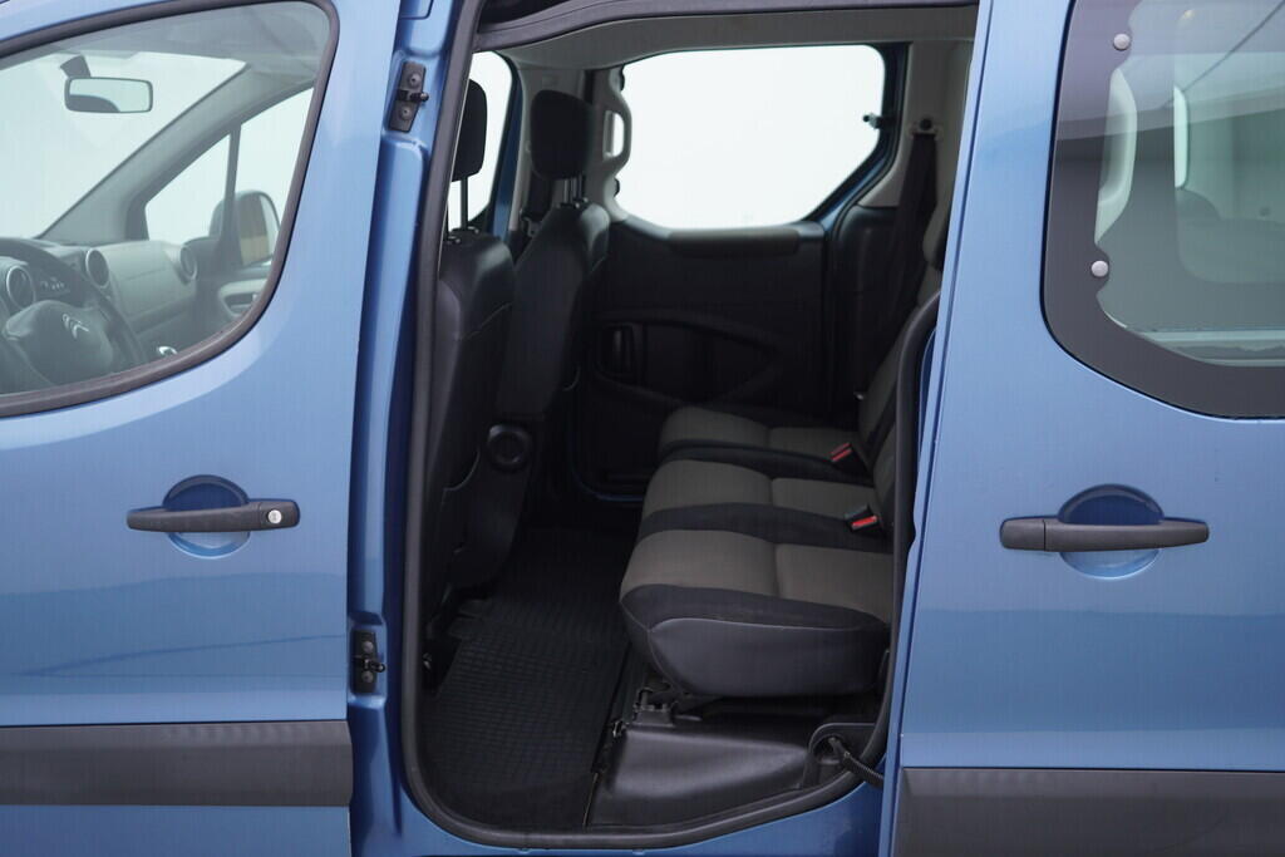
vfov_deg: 36.9
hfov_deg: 53.1
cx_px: 642
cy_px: 428
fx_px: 1285
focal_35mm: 36
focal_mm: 24
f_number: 3.2
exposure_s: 1/50
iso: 125
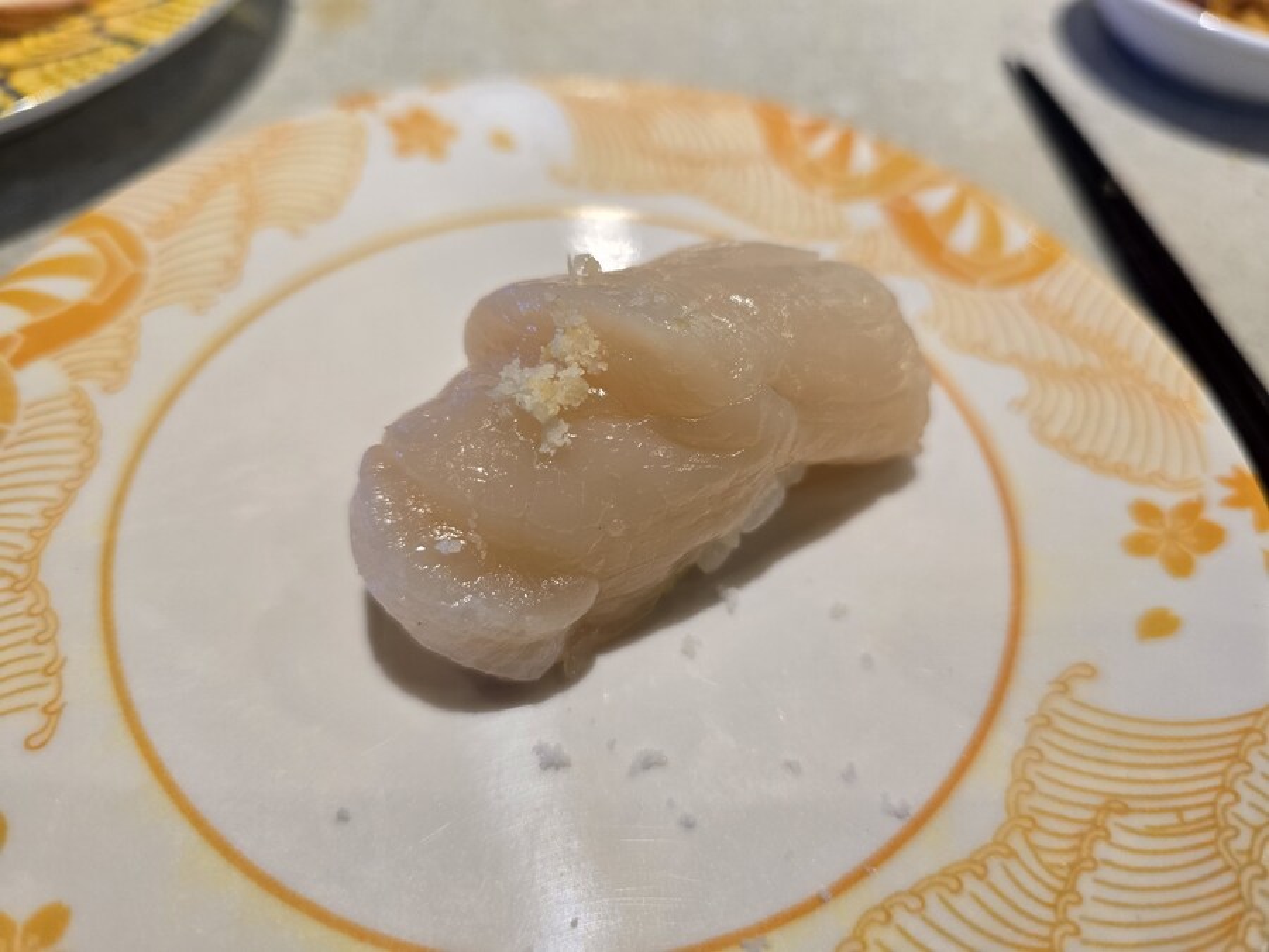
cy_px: 476
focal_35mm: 23
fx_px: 843
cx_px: 634
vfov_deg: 58.9
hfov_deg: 73.9
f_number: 1.7
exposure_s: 1/120
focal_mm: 6.3
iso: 160
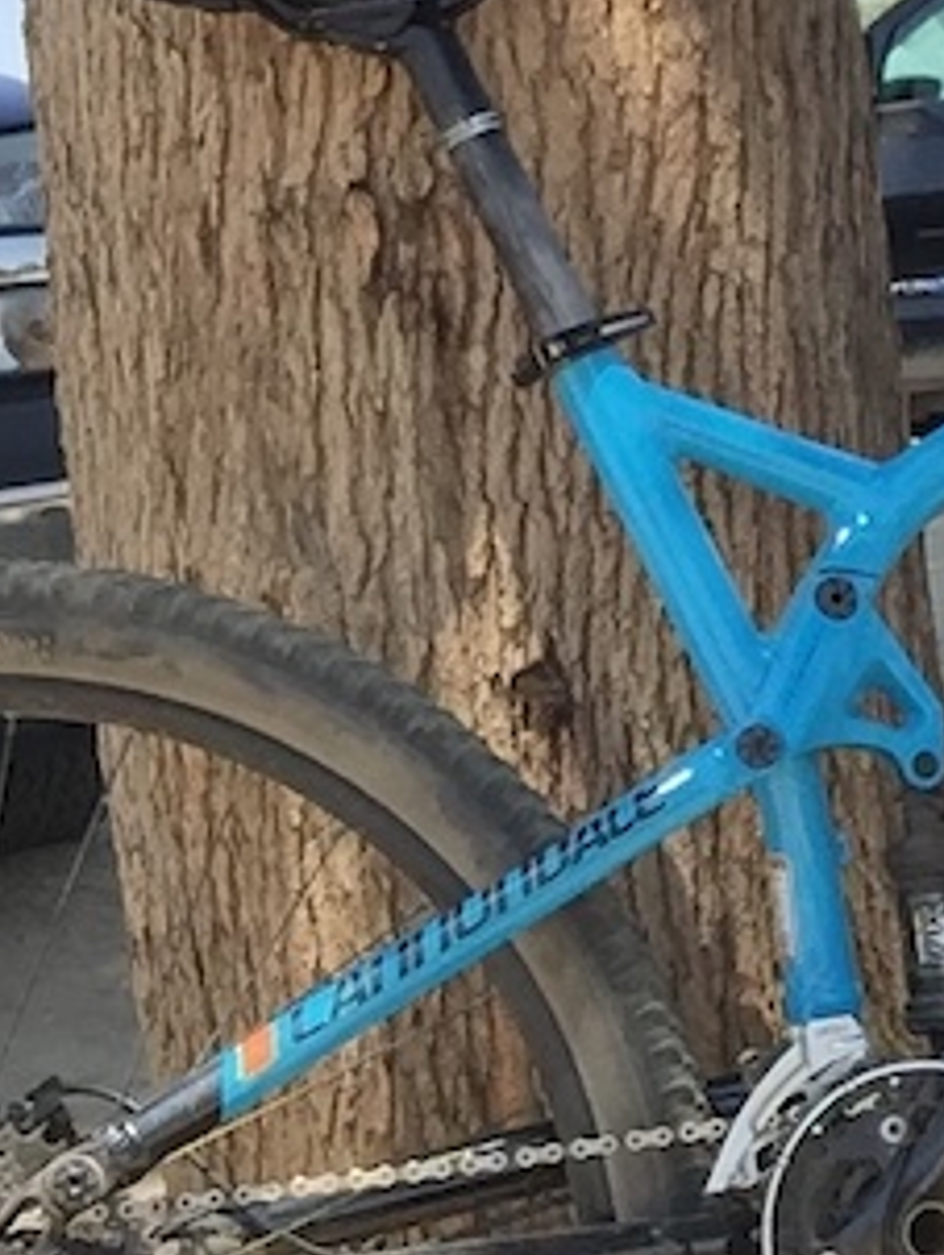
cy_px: 465
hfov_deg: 17.8
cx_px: 803
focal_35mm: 82
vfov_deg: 23.8
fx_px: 2977
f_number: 2.2
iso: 32
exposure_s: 1/545
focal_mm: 2.65
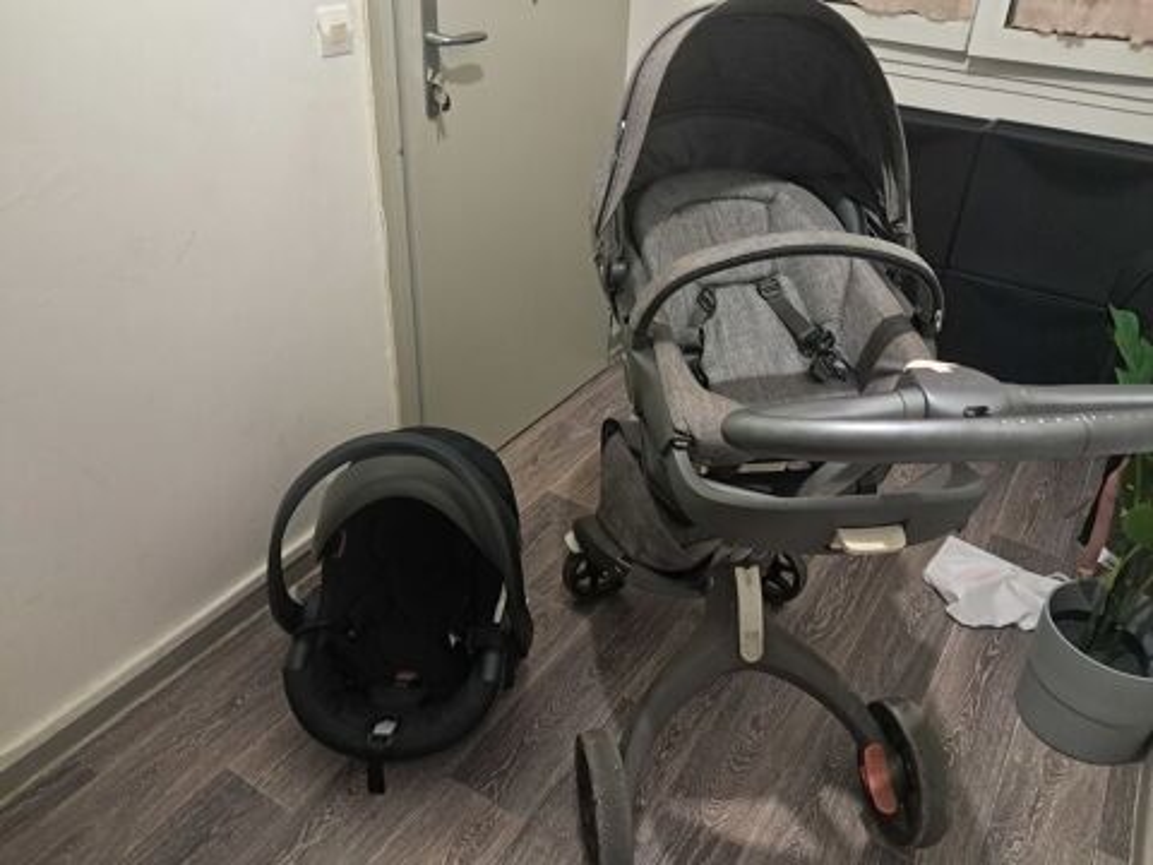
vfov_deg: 51.4
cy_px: 432
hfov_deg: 65.3
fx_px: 899
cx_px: 576
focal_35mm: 27
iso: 640
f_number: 1.8
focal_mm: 4
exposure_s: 1/25
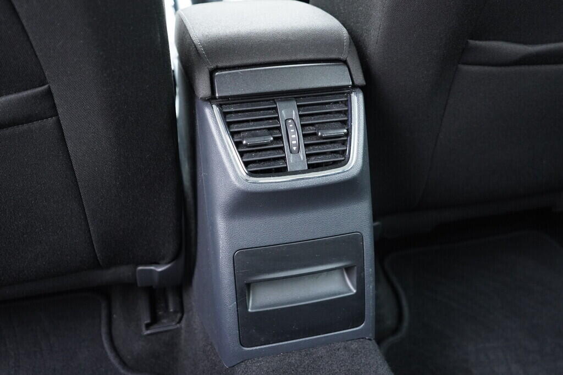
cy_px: 188
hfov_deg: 53.1
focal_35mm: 36
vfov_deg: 36.9
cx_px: 282
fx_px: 563
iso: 1600
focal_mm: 24
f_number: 2.8
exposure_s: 1/40
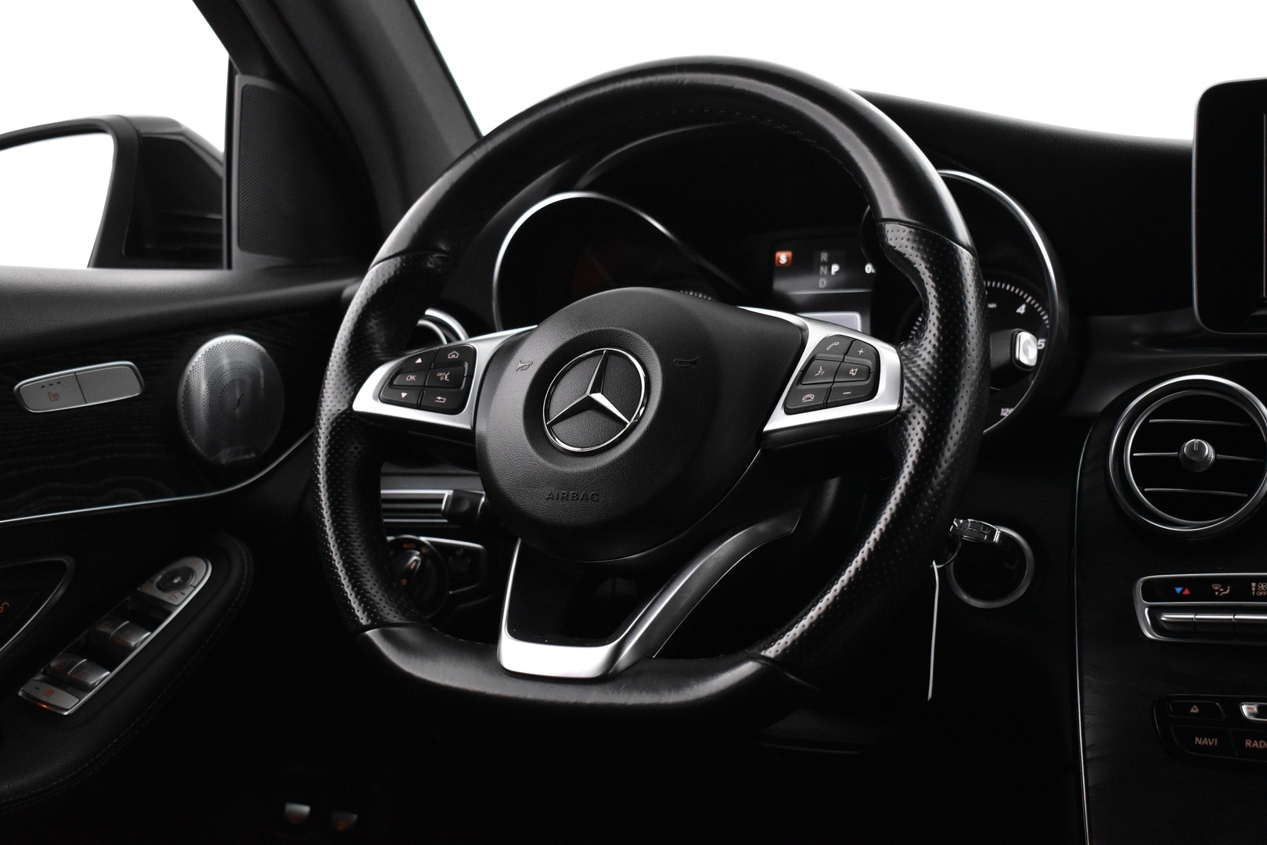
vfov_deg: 29.0
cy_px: 422
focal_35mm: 46
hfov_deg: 42.3
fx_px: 1637
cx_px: 634
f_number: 4.2
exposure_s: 1/40
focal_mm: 31
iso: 3200
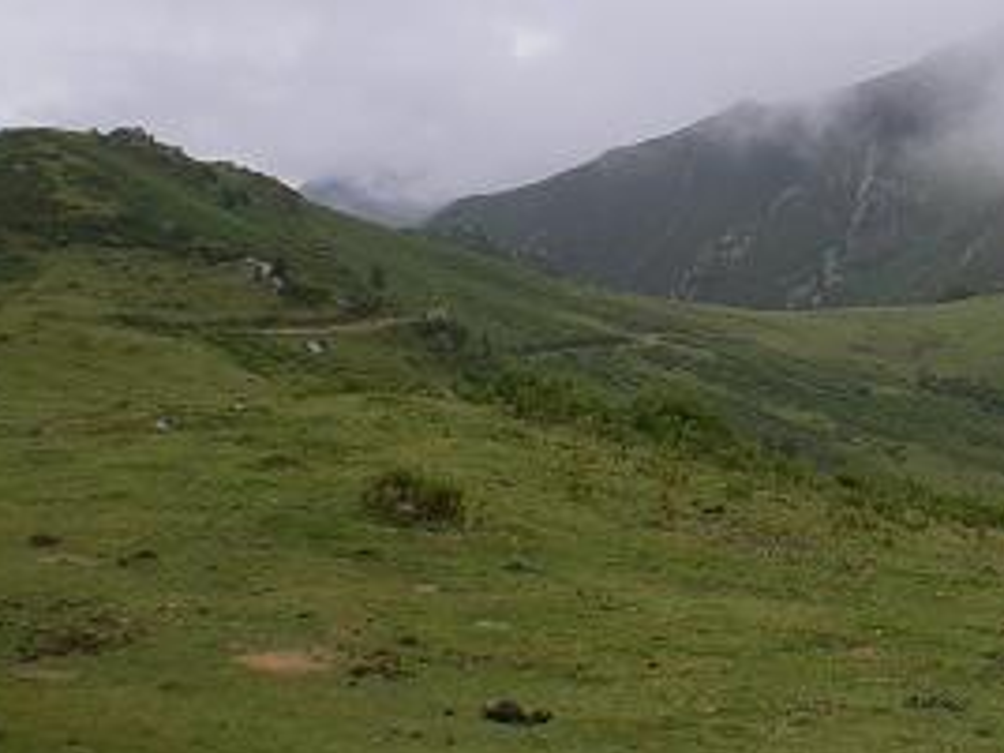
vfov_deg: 19.6
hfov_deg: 25.2
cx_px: 907
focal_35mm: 75
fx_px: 2175
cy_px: 258
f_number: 4.6
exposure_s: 1/200
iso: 64
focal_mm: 6.3
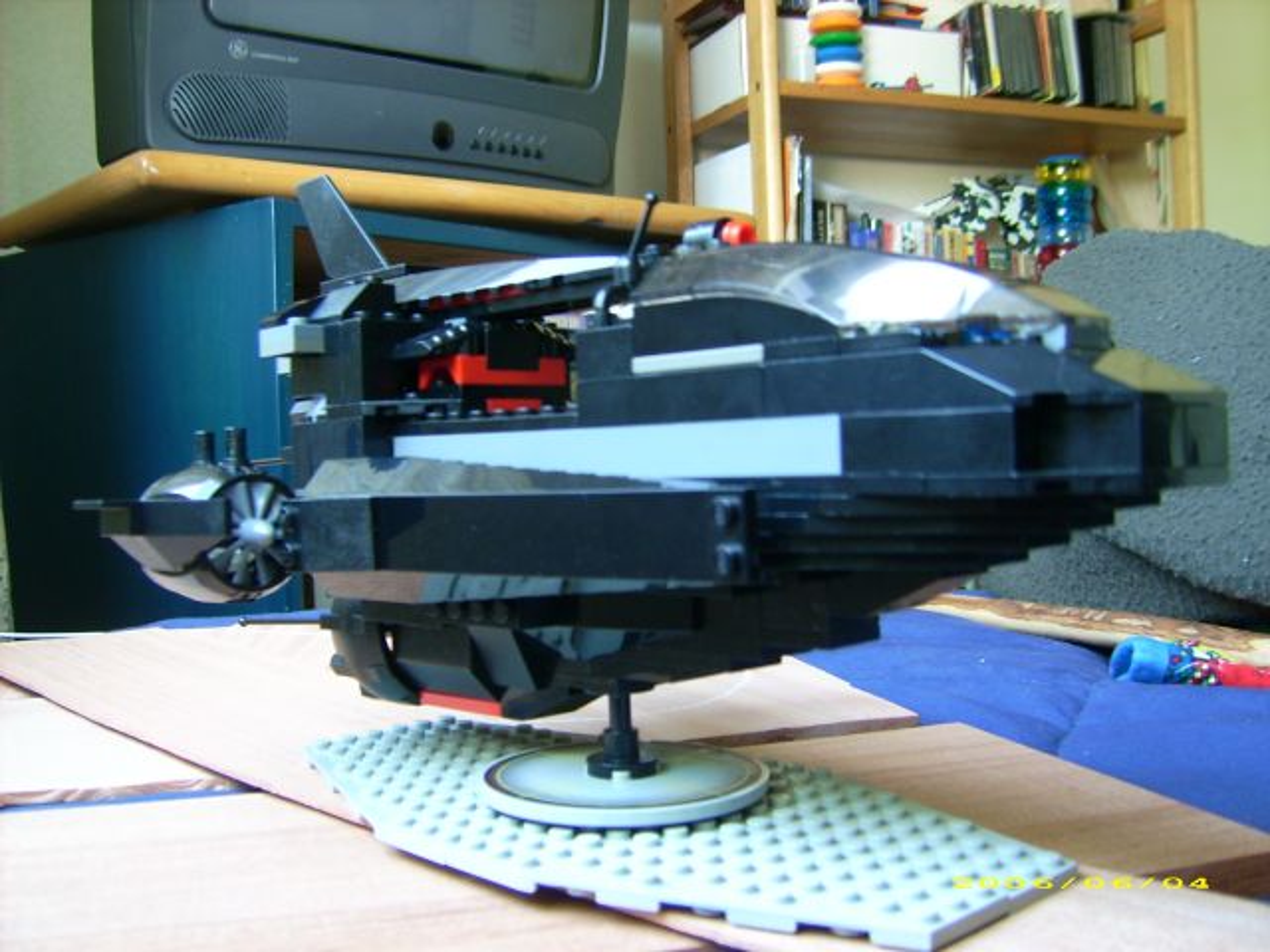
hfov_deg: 52.6
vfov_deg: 40.7
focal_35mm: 35
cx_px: 635
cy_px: 476
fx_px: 1284
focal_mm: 5.95
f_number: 2.8
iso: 50
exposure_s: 1/3
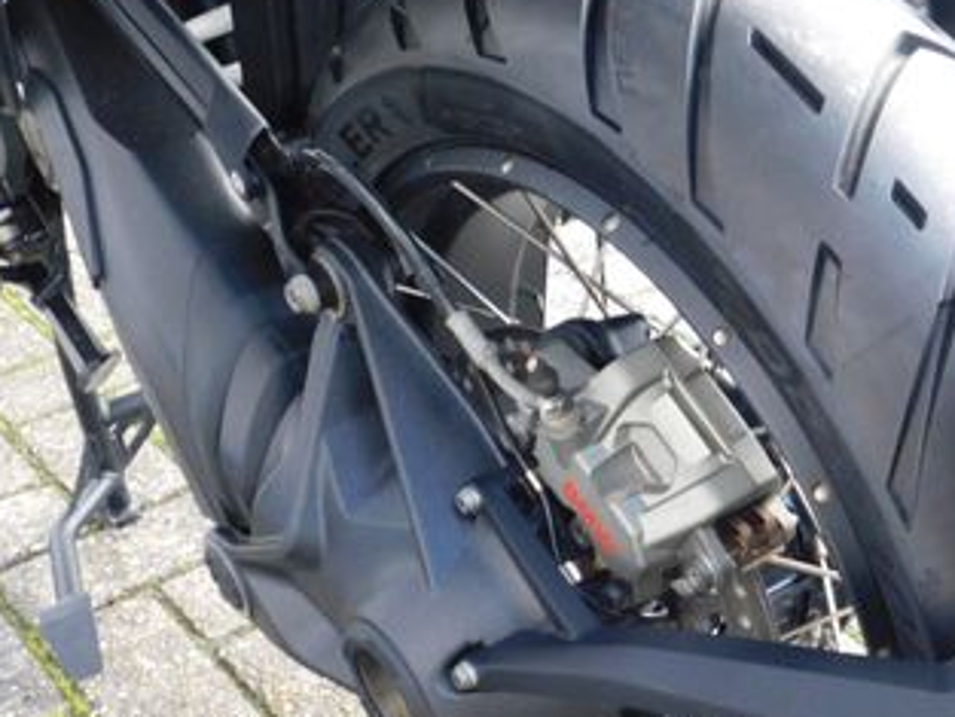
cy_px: 592
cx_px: 748
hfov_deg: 39.0
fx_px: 1297
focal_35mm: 47
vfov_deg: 30.0
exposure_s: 1/30
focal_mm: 4
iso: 125
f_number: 3
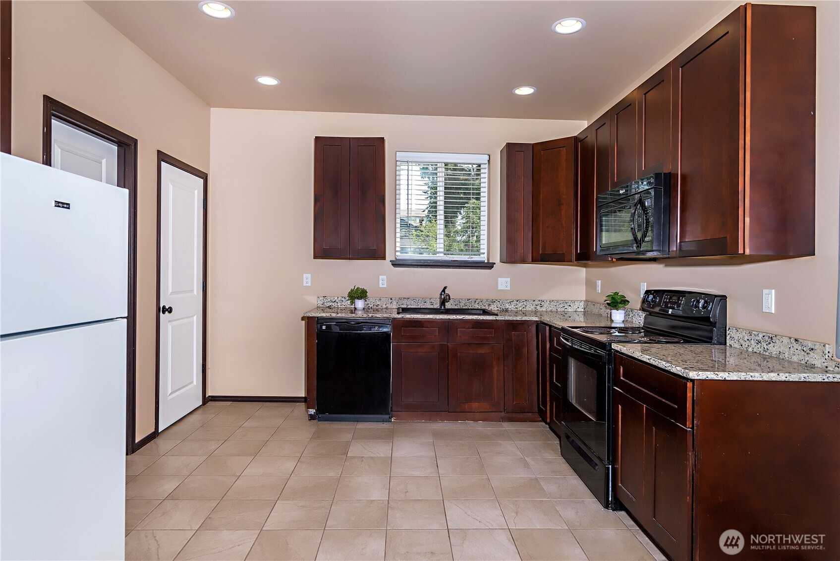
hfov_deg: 81.2
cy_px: 280
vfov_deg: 59.5
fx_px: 490
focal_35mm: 21
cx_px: 420
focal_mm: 21
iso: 200
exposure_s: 1/125
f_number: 6.3
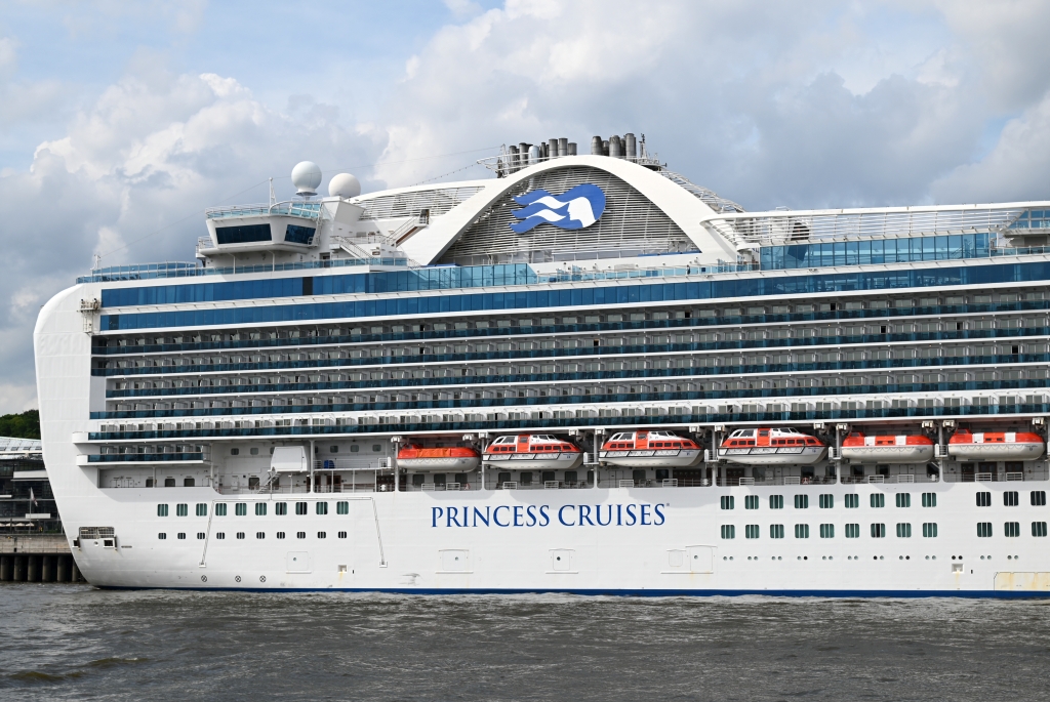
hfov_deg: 36.2
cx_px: 525
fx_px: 1606
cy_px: 351
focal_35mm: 55
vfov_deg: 24.7
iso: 100
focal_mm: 55
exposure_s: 1/250
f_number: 8
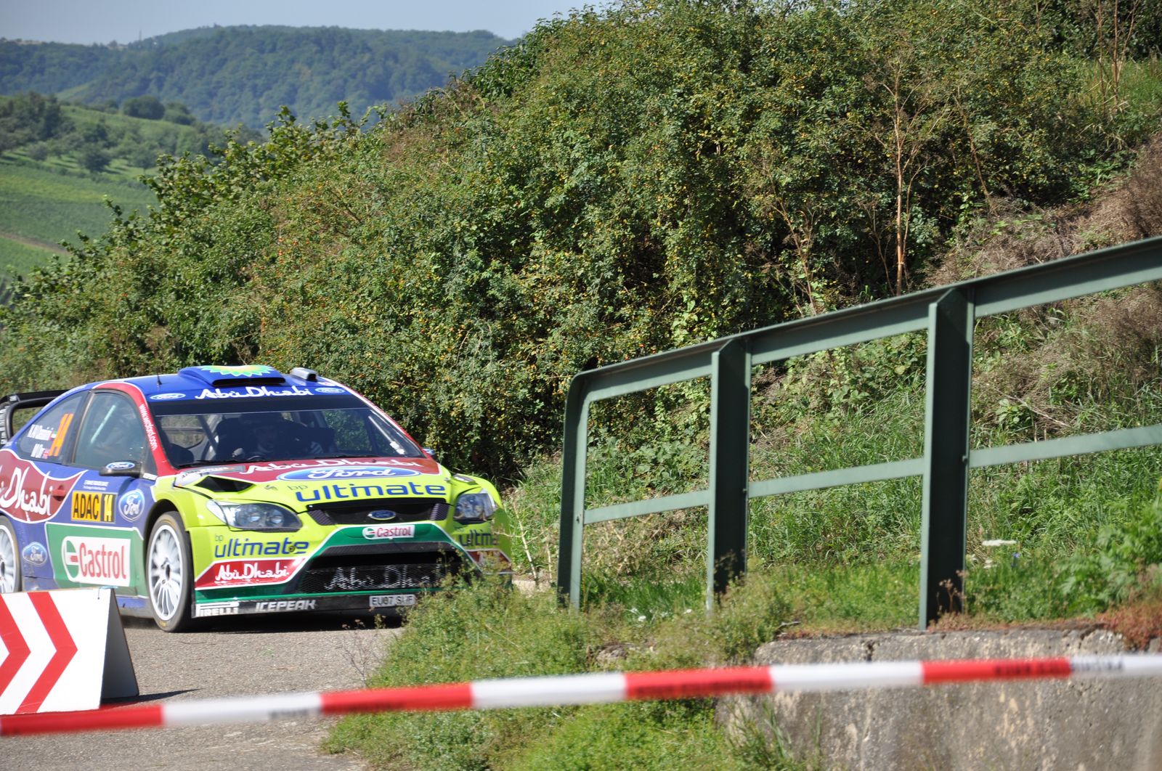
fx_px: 5077
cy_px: 386
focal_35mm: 158
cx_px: 581
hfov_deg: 13.1
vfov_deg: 8.7
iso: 200
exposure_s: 1/640
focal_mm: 105
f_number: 6.3
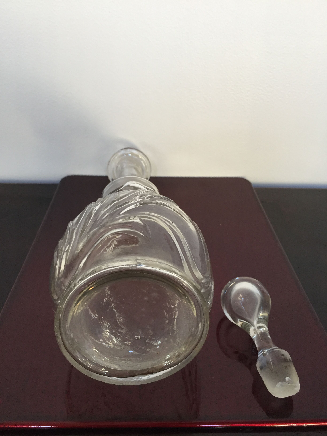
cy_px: 218
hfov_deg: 48.2
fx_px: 365
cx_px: 164
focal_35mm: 29
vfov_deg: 61.7
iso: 160
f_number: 2.2
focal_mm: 4.15
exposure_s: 1/33
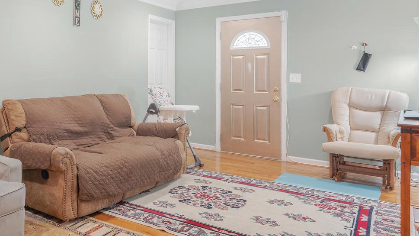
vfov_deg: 37.7
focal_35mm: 31
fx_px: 344
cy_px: 99
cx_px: 59
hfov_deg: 56.0
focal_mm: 14
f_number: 5.6
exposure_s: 1/5
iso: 400
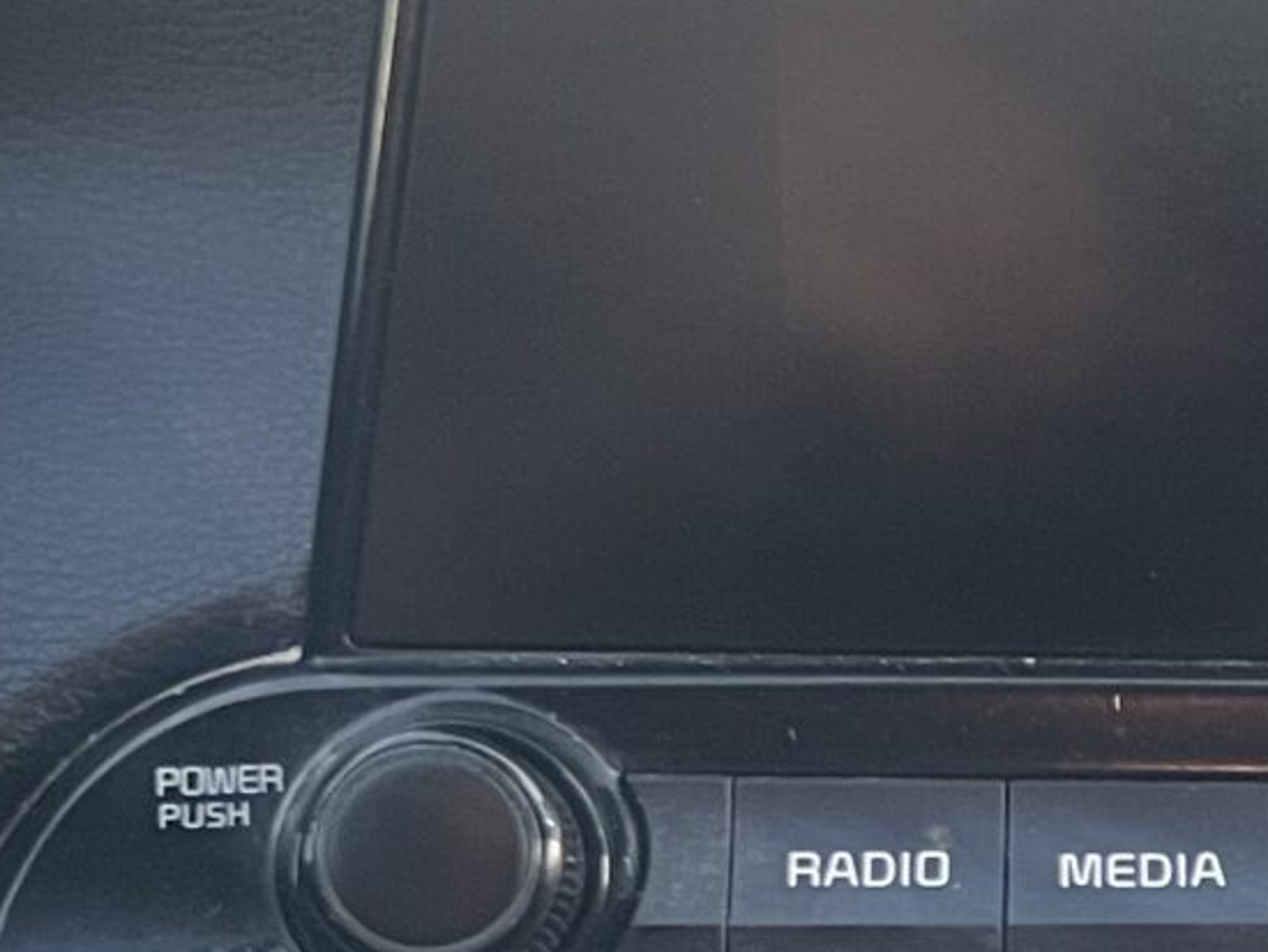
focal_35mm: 121
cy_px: 1072
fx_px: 4434
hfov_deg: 15.1
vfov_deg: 12.0
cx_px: 1893
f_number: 1.5
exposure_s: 1/60
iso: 320
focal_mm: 5.7
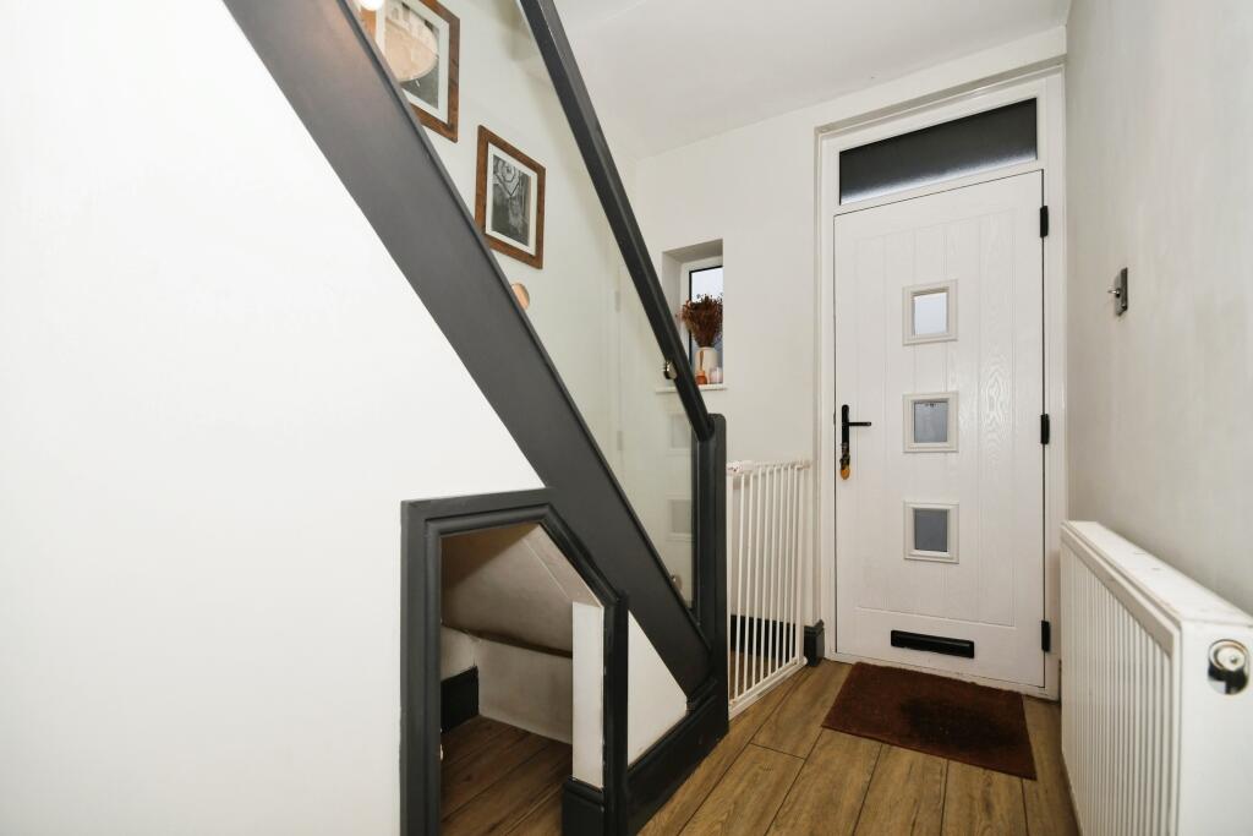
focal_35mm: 15
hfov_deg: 100.4
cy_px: 418
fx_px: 522
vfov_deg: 77.3
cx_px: 626
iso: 400
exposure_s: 1/60
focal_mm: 10
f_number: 8
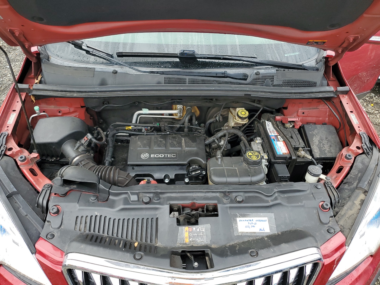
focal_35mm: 26
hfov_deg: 67.3
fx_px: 285
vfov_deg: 53.1
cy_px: 142
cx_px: 190
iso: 58
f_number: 1.5
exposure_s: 1/120
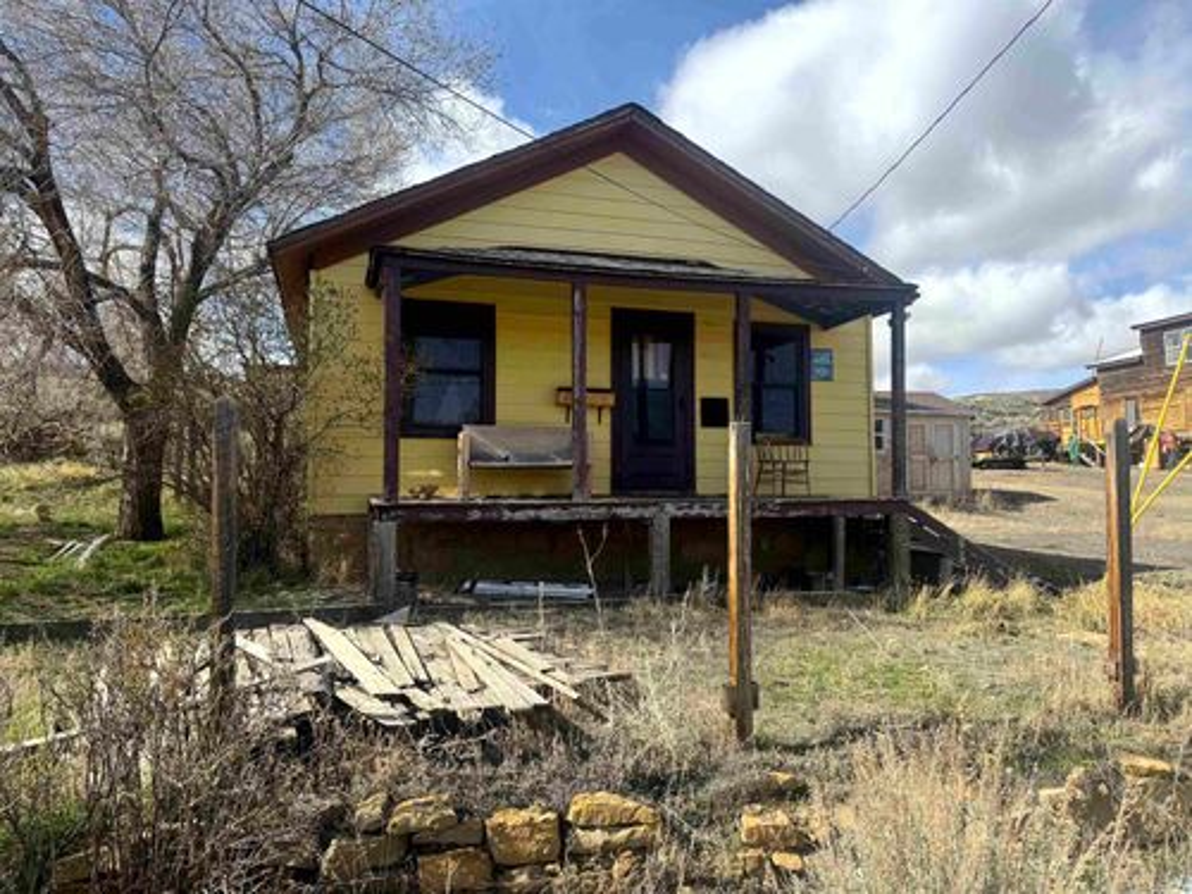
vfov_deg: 56.8
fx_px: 826
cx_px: 596
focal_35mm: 24
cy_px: 447
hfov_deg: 71.6
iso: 80
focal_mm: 6.76
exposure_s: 1/3802
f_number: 1.78
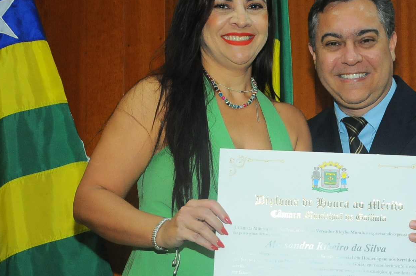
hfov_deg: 18.8
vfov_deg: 12.6
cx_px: 301
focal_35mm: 108
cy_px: 150
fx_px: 1247
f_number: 4.8
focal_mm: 42
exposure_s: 1/125
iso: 1250
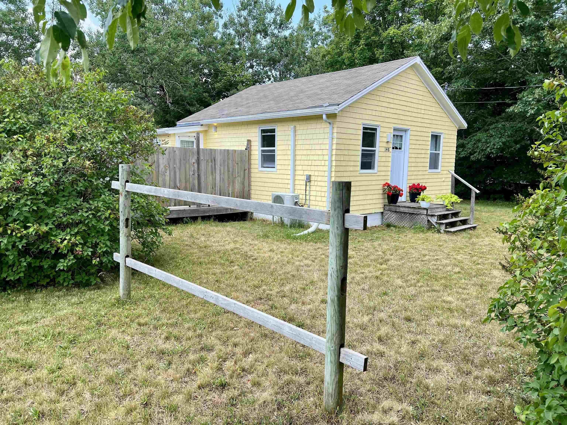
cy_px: 212
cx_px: 284
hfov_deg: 67.3
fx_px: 426
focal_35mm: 26
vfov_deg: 53.1
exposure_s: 1/1468
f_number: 1.5
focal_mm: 5.7
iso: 50
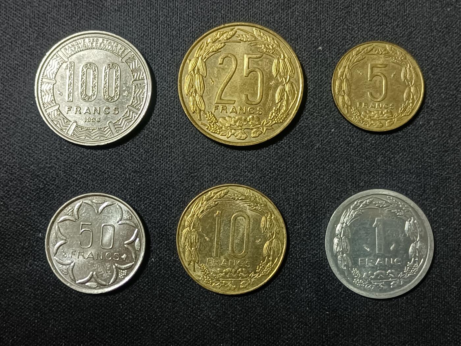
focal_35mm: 49
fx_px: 653
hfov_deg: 38.9
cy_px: 173
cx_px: 230
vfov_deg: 29.7
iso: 1219
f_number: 1.8
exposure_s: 1/33.3
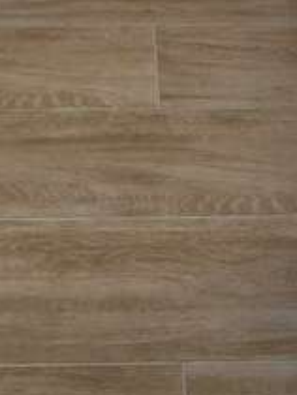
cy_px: -316
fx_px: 731
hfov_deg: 22.9
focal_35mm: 64
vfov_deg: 20.8
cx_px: 108
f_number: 2.2
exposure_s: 1/100
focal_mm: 2.16
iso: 64
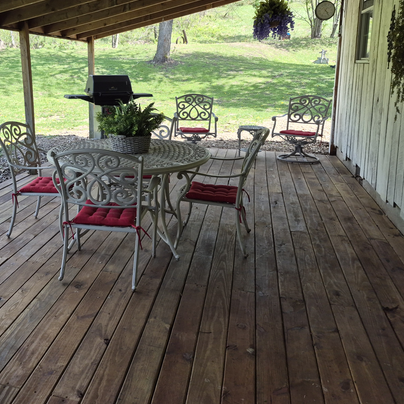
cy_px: 156
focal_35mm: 34
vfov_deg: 48.1
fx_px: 449
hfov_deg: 46.9
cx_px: 106
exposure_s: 1/303
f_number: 1.8
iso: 25
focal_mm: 5.4
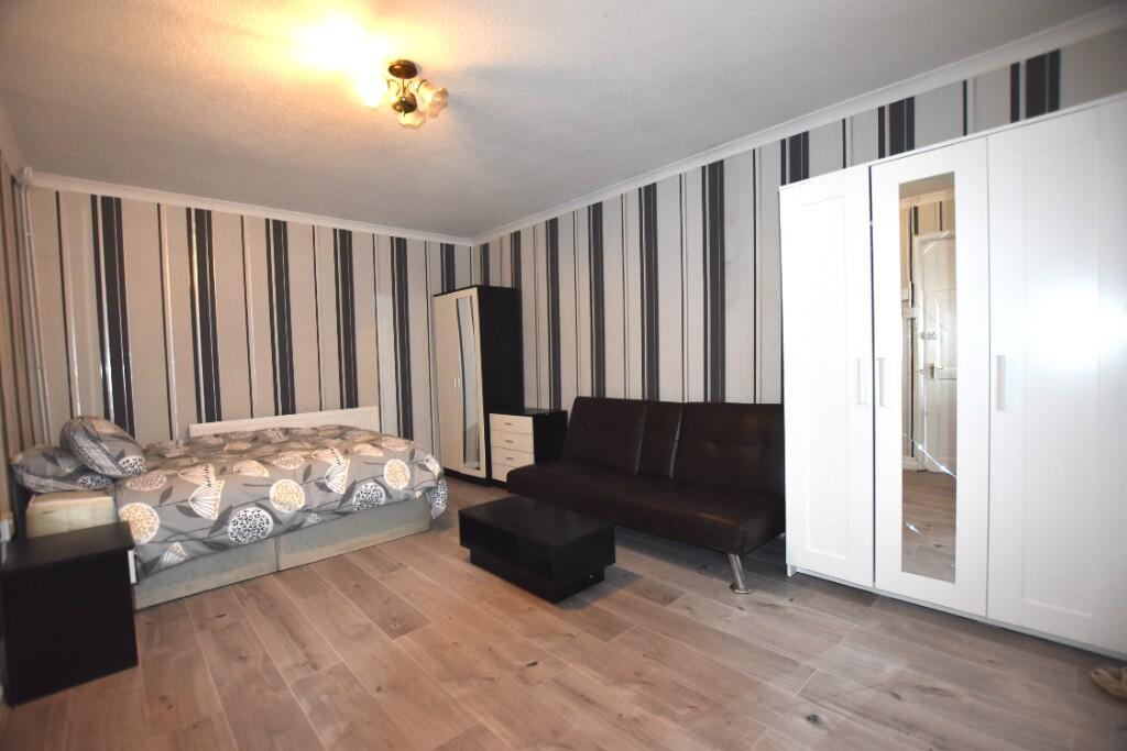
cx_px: 564
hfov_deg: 100.4
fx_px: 470
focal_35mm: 15
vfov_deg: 77.3
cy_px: 376
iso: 900
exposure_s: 1/125
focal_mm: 10
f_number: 3.5
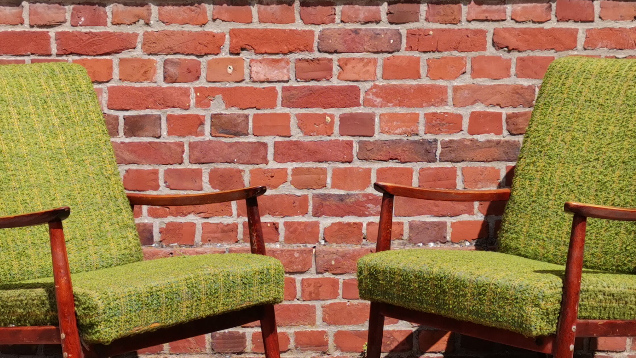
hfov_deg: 29.7
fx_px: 1197
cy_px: 256
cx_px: 323
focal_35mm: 71
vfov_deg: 16.9
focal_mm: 5.58
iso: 50
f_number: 1.8
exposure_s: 1/2342
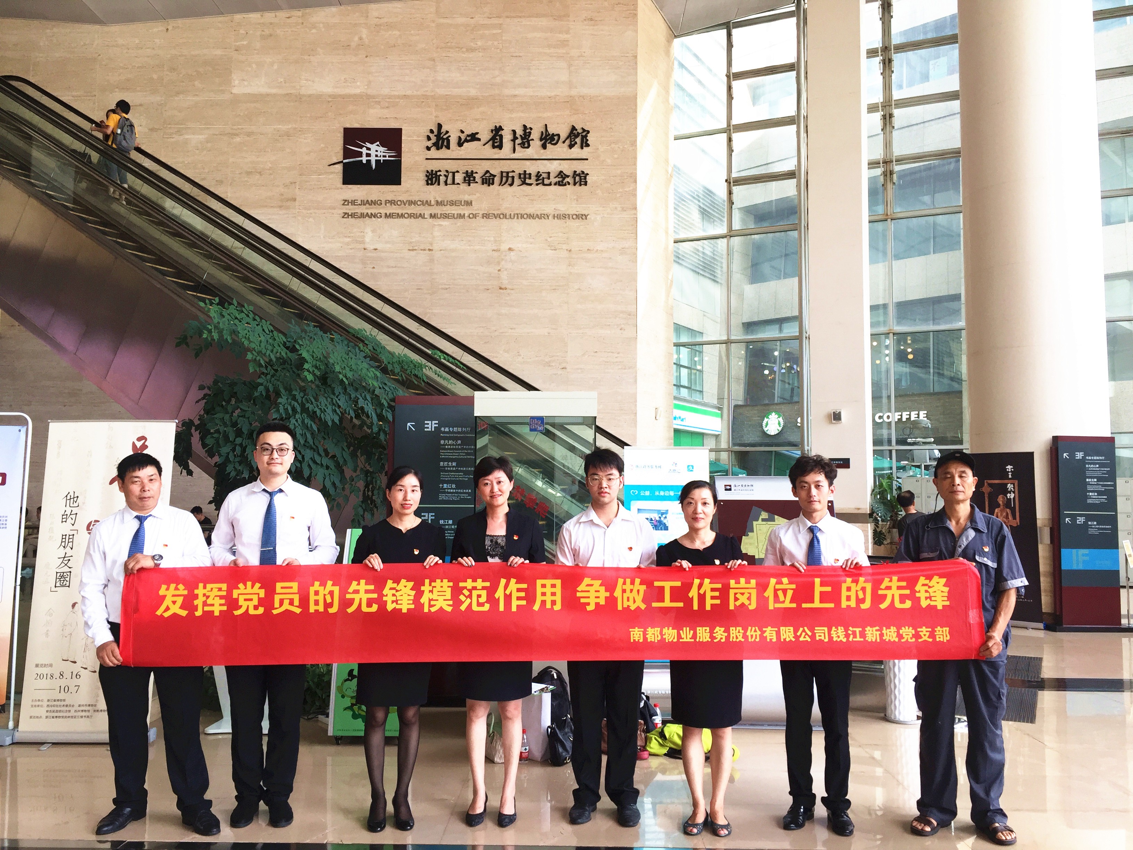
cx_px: 566
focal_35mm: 29
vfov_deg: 48.2
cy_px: 425
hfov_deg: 61.7
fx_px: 949
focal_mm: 4.15
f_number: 2.2
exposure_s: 1/100
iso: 50
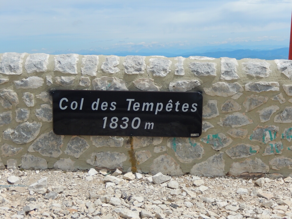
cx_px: 146
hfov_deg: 37.5
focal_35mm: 51
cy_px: 110
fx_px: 430
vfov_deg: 28.6
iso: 125
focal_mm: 9.2
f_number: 4.5
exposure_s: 1/1250
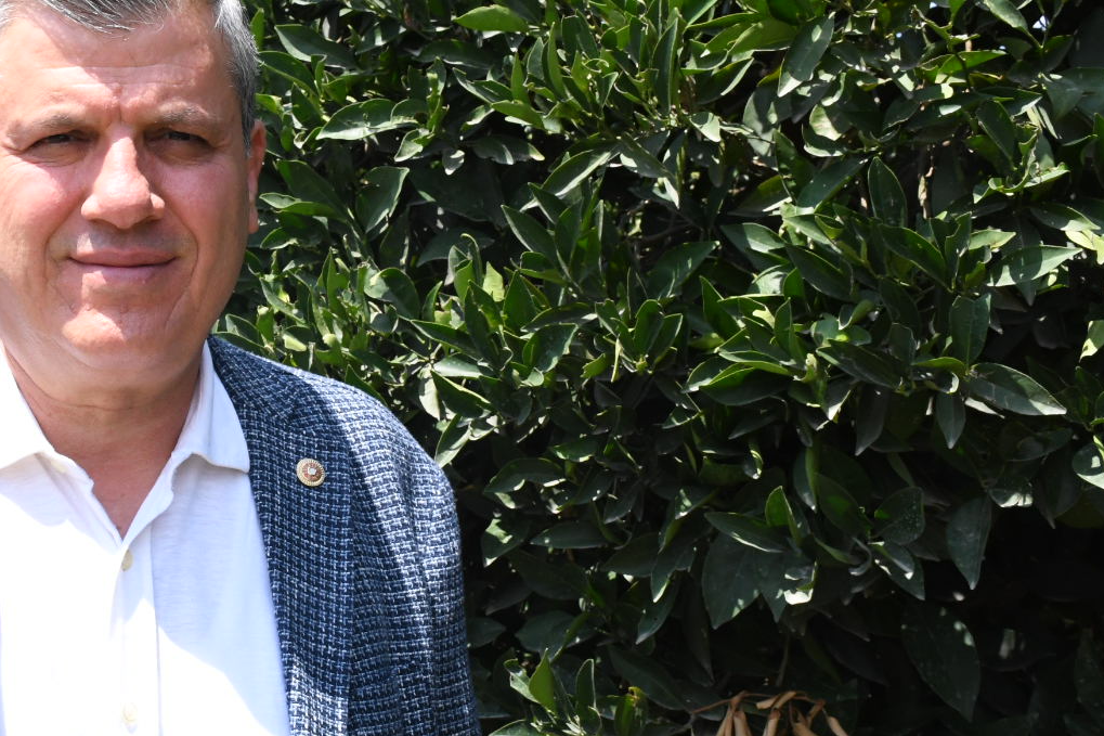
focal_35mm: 62
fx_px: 1901
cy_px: 290
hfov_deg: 31.7
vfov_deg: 21.9
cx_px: 252
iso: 1600
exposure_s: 1/800
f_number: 14
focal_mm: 26
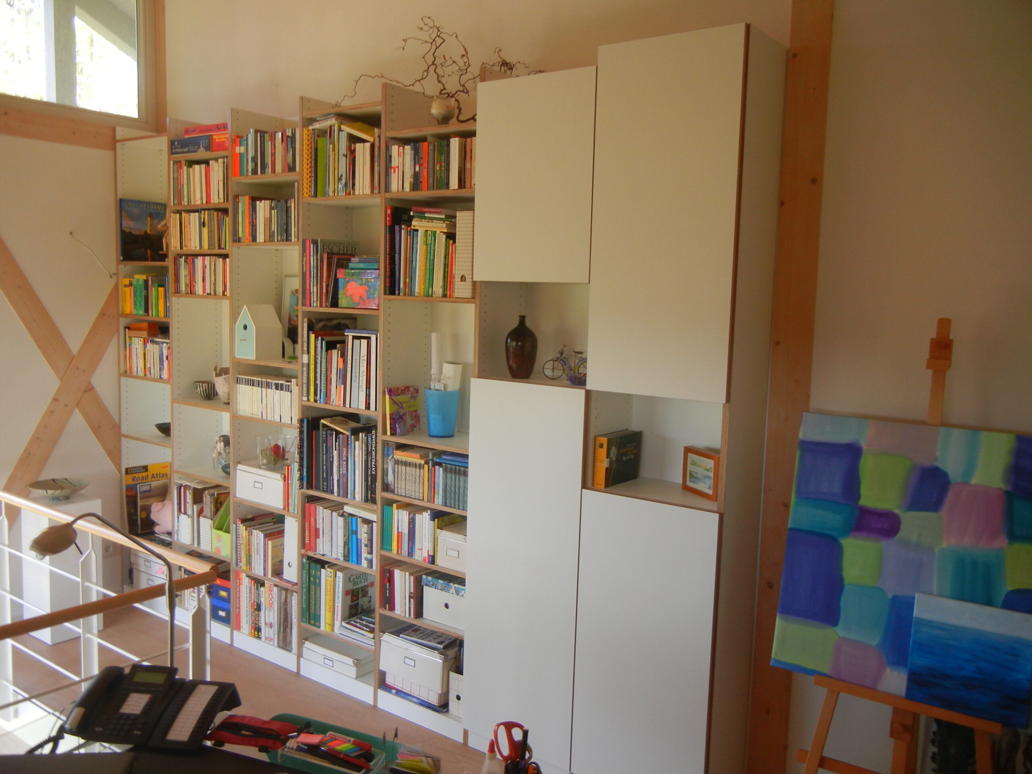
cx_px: 516
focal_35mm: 30
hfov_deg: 60.0
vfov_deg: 46.8
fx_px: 894
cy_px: 387
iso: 160
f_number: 3.5
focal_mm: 5.4
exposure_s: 1/41
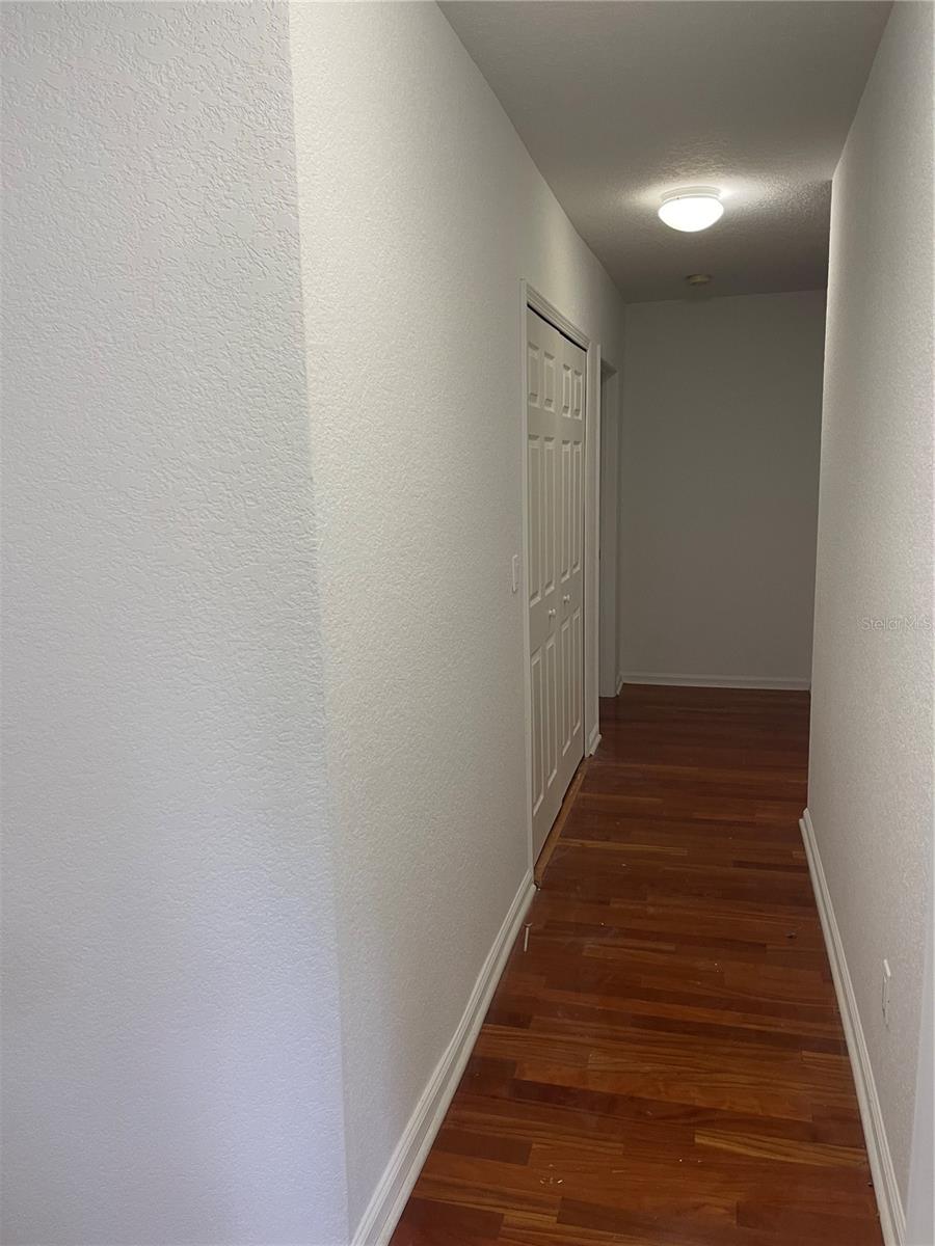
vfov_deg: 69.4
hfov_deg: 54.9
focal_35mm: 25
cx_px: 468
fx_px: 900
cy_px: 623
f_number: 1.6
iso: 125
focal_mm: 5.1
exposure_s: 1/60
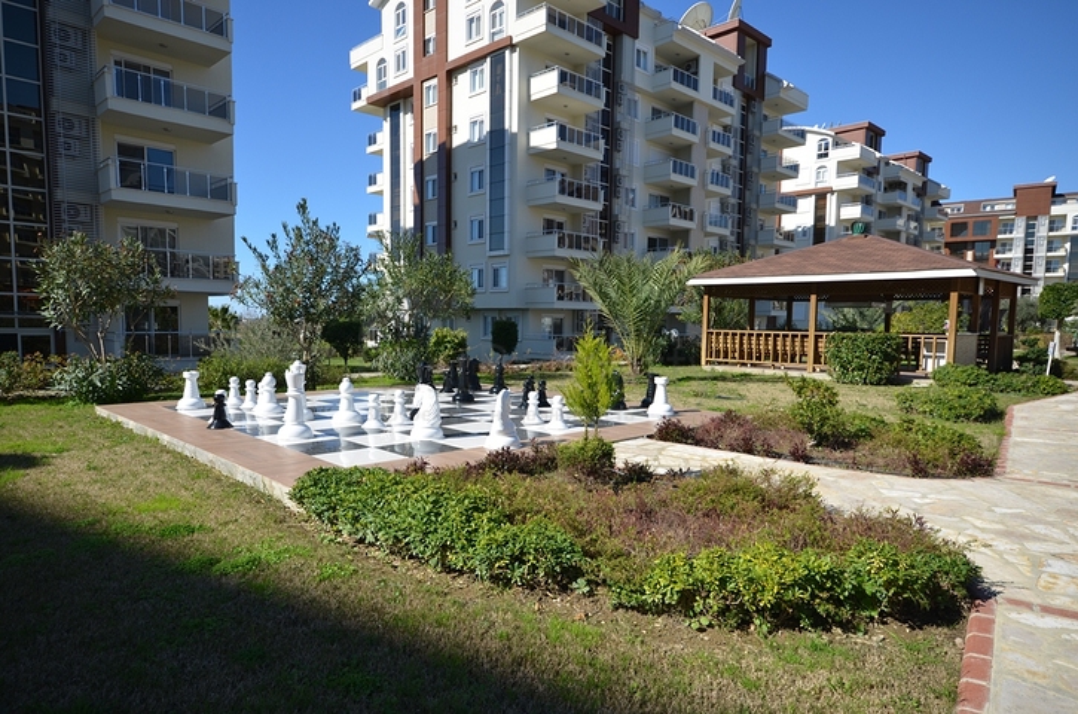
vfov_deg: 55.9
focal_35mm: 22
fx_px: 672
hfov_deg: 77.4
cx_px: 539
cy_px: 357
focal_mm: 15
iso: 110
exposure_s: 1/250
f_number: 8
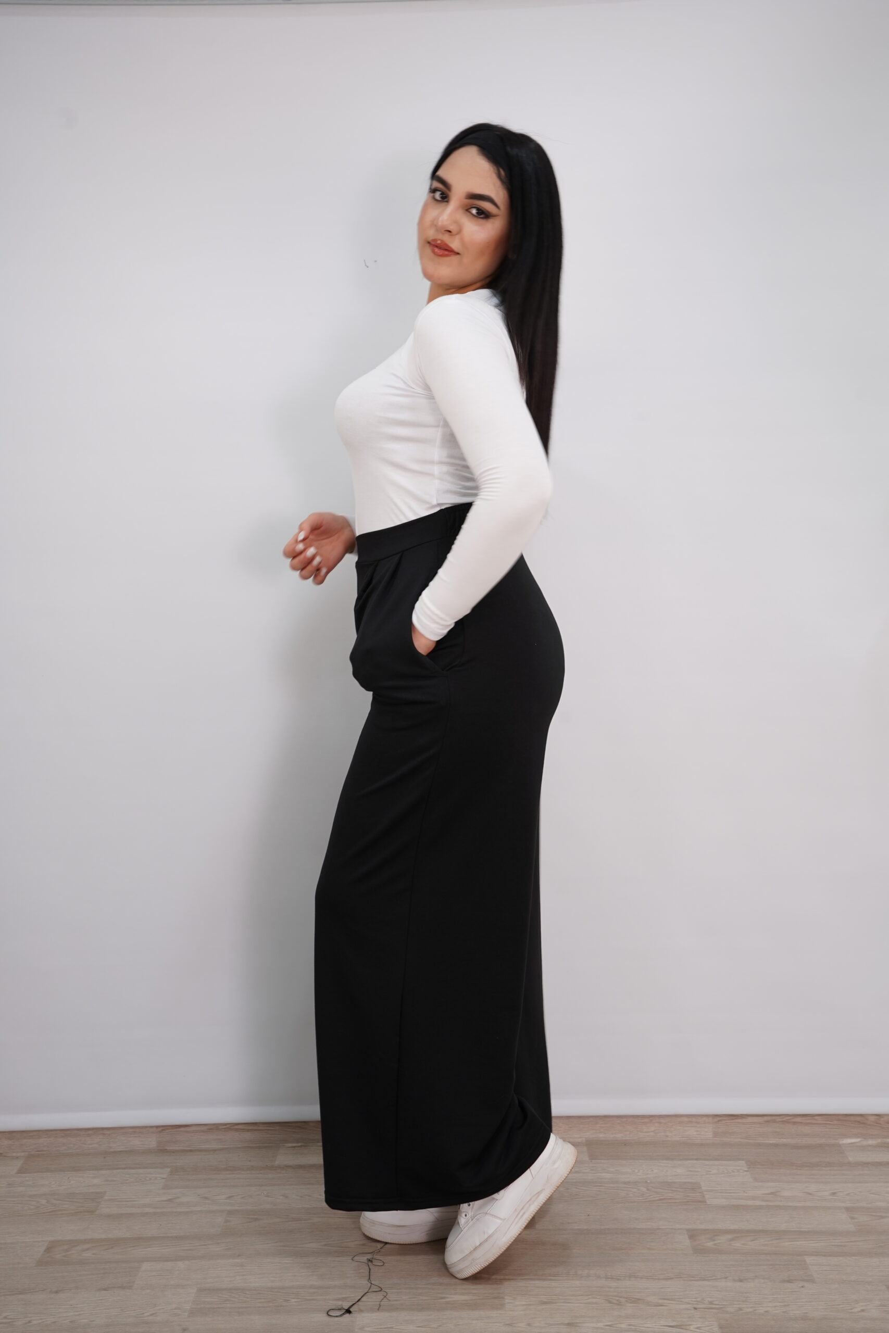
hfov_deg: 33.4
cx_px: 444
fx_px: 1481
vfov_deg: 48.5
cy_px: 666
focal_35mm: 40
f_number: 9
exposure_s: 1/25
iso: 320
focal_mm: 40
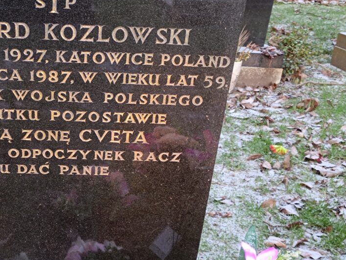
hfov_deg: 37.5
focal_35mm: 49
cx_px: 70
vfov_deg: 29.7
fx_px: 490
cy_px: 137
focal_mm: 5.59
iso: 376
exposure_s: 1/50.1
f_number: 1.88
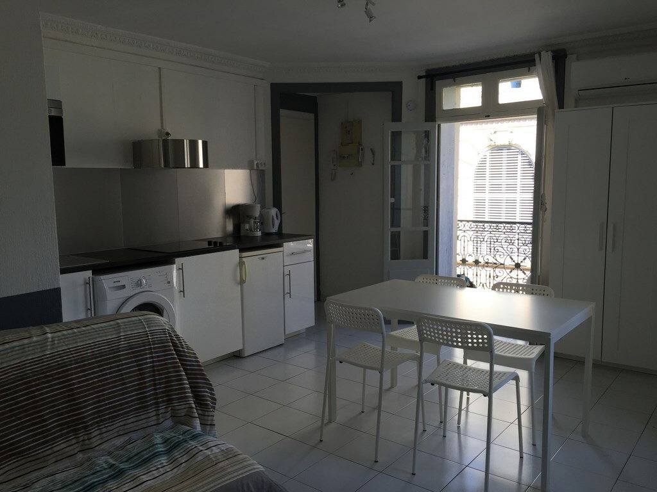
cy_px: 246
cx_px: 328
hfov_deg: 61.7
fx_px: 550
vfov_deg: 48.2
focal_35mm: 29
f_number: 2.2
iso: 32
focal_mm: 4.15
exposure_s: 1/233
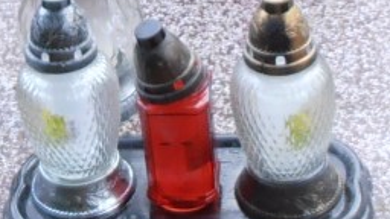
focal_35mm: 147
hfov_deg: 14.6
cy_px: -87
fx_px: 1520
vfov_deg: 8.1
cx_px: 116
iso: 80
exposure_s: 1/40
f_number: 3
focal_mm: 4.2
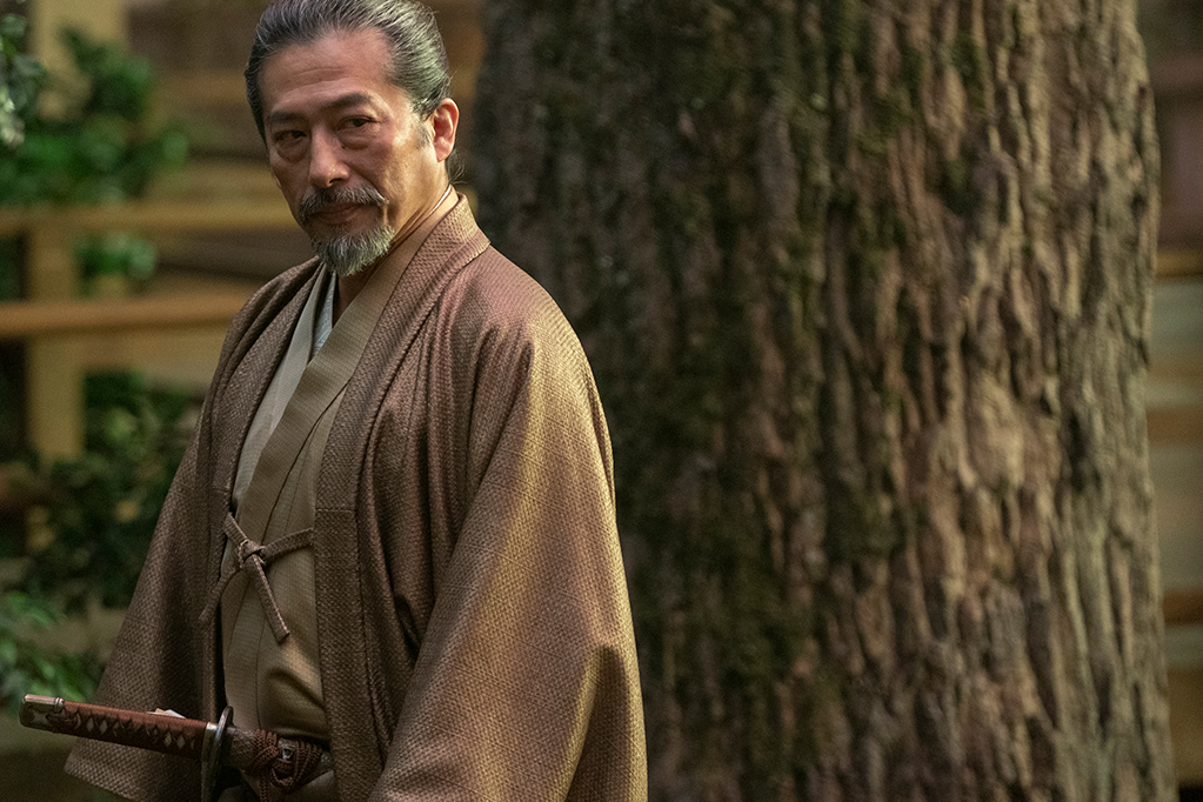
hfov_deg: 9.2
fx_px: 7485
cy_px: 349
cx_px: 542
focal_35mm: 224
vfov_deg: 6.1
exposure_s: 1/200
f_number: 4
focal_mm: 191
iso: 6400
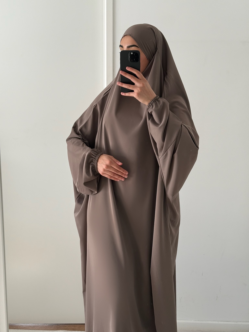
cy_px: 166
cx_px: 124
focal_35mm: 48
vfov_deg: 39.7
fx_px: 460
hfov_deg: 30.3
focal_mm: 6.76
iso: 64
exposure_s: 1/122
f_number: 1.78
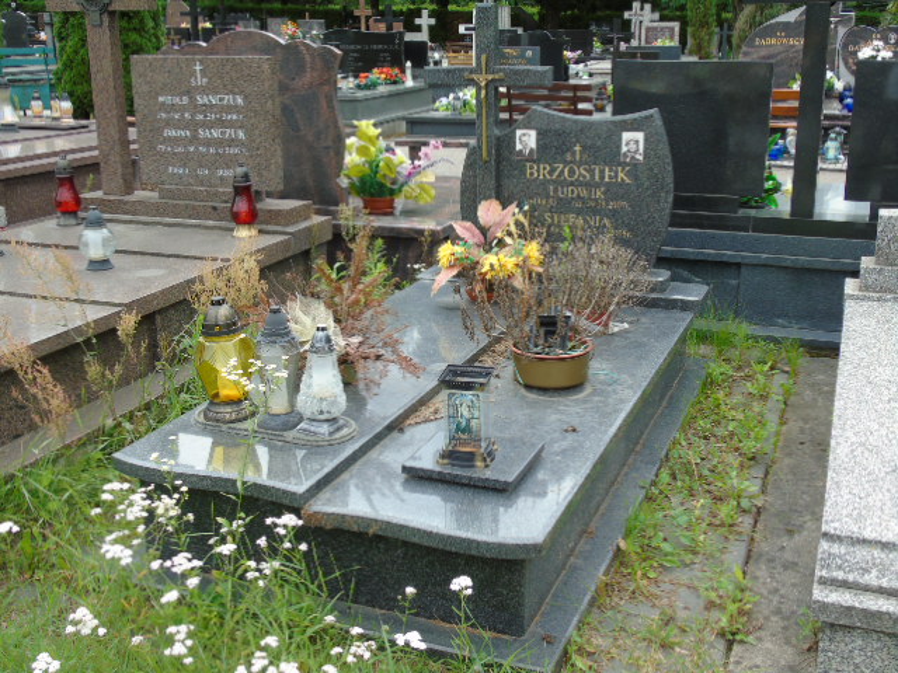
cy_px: 336
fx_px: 1038
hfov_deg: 46.8
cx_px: 449
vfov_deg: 36.0
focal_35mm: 40
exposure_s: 1/250
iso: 80
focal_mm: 7.1
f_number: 3.9
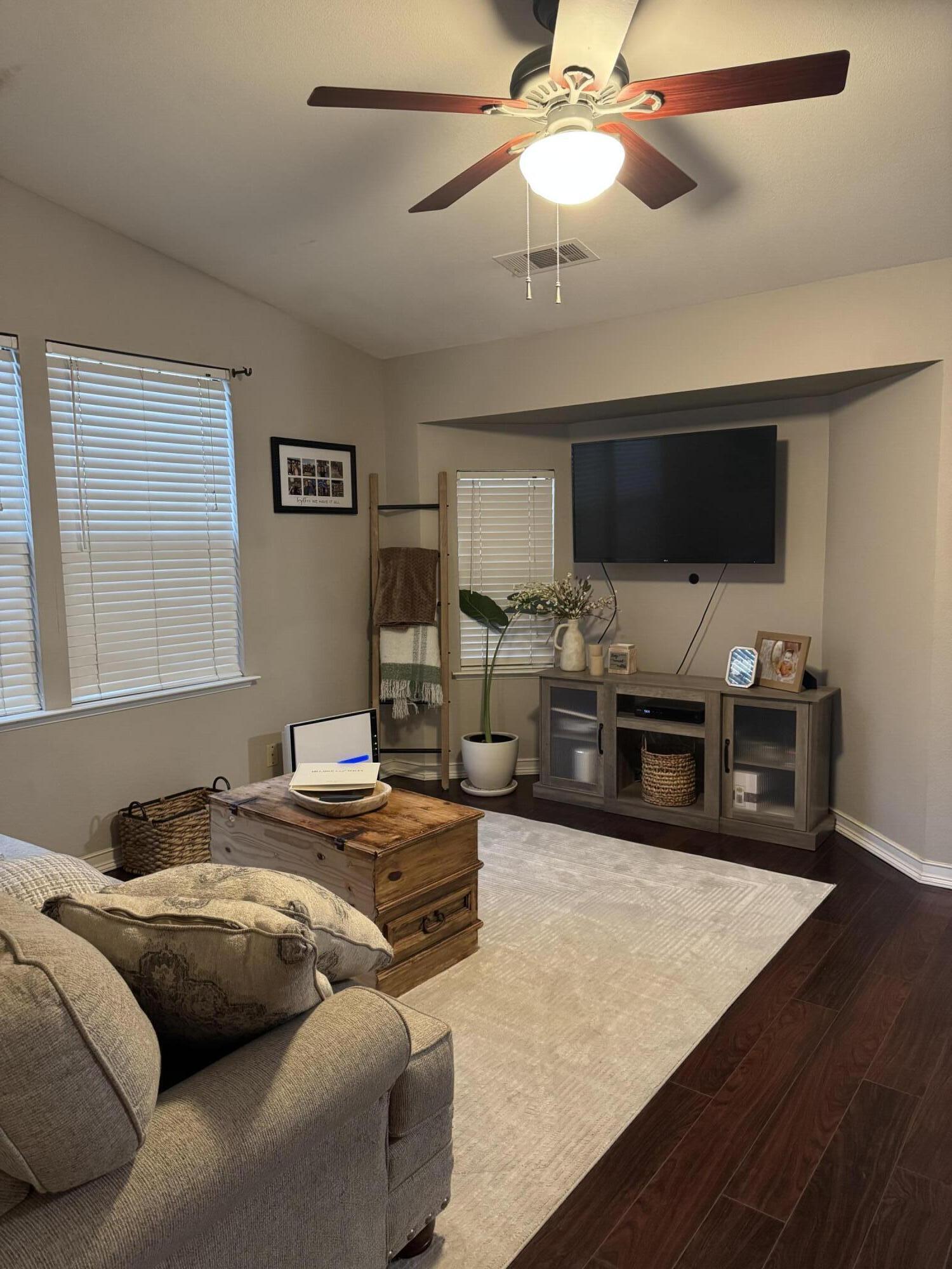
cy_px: 634
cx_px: 476
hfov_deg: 56.8
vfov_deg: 71.6
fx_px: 880
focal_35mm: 24
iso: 640
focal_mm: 6.76
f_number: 1.78
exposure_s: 1/40
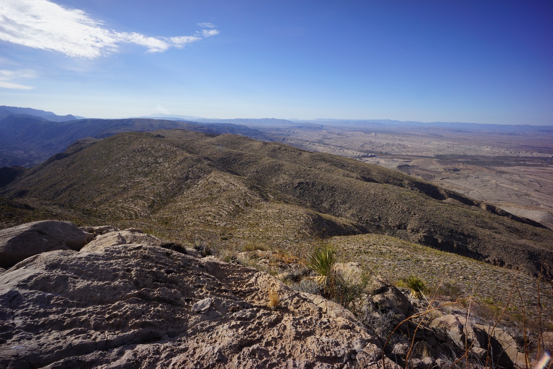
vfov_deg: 77.3
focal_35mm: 15
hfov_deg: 100.4
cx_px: 276
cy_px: 184
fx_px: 230
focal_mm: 10
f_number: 13
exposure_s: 1/160
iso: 100
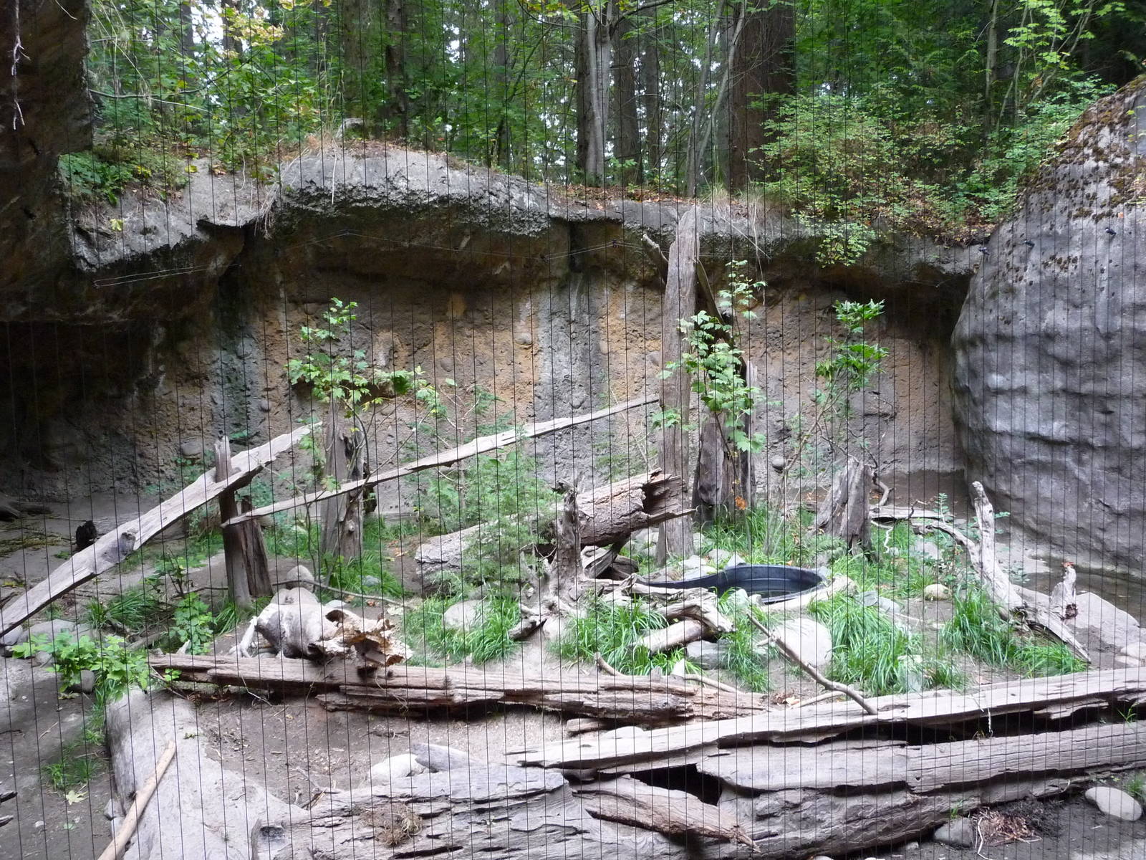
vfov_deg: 49.7
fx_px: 927
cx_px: 573
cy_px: 430
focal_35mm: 28
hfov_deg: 63.4
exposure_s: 1/100
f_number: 3.3
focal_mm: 4.7
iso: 400
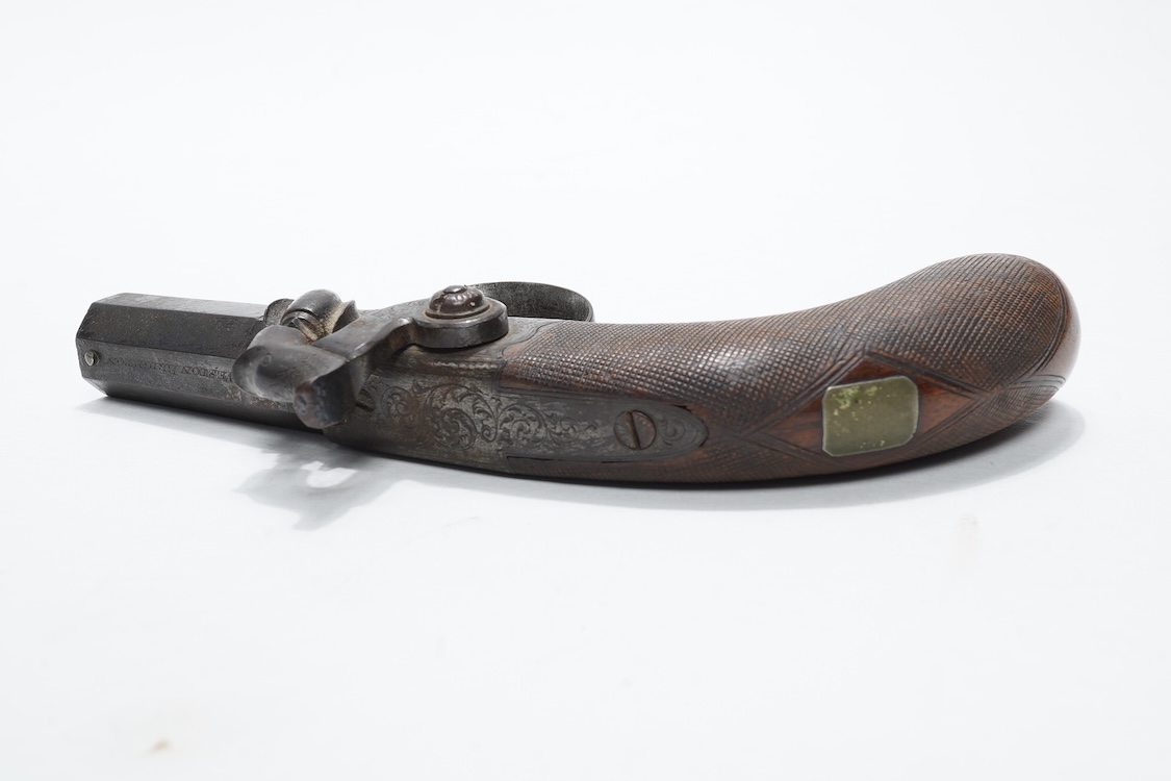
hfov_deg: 43.6
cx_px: 586
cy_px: 390
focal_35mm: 45
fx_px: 1464
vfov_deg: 29.9
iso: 100
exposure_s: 1/100
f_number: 22
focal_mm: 30
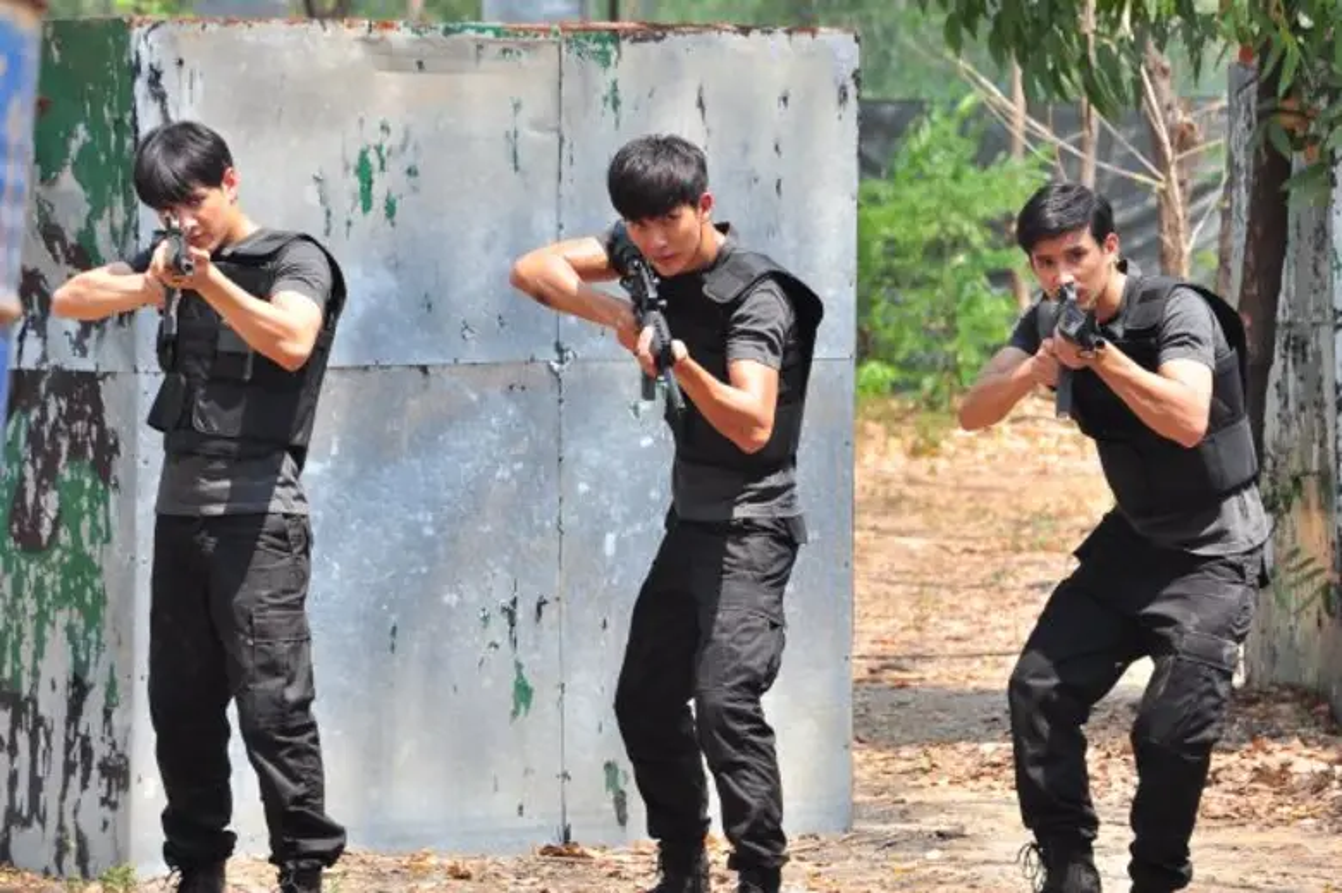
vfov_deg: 7.5
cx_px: 671
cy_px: 446
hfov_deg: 11.2
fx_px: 6817
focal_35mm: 183
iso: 250
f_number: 5.6
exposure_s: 1/400
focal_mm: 122
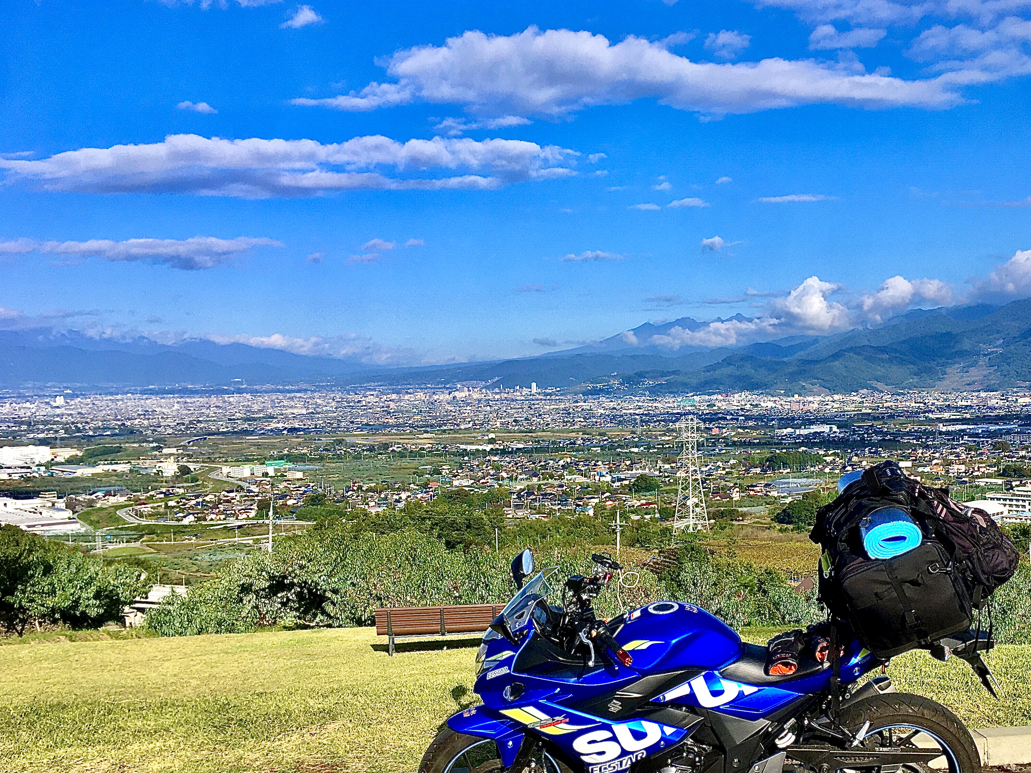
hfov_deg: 47.2
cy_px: 494
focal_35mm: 39
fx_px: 1162
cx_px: 673
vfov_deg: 36.6
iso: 25
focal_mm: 4.15
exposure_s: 1/1672
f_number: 2.2
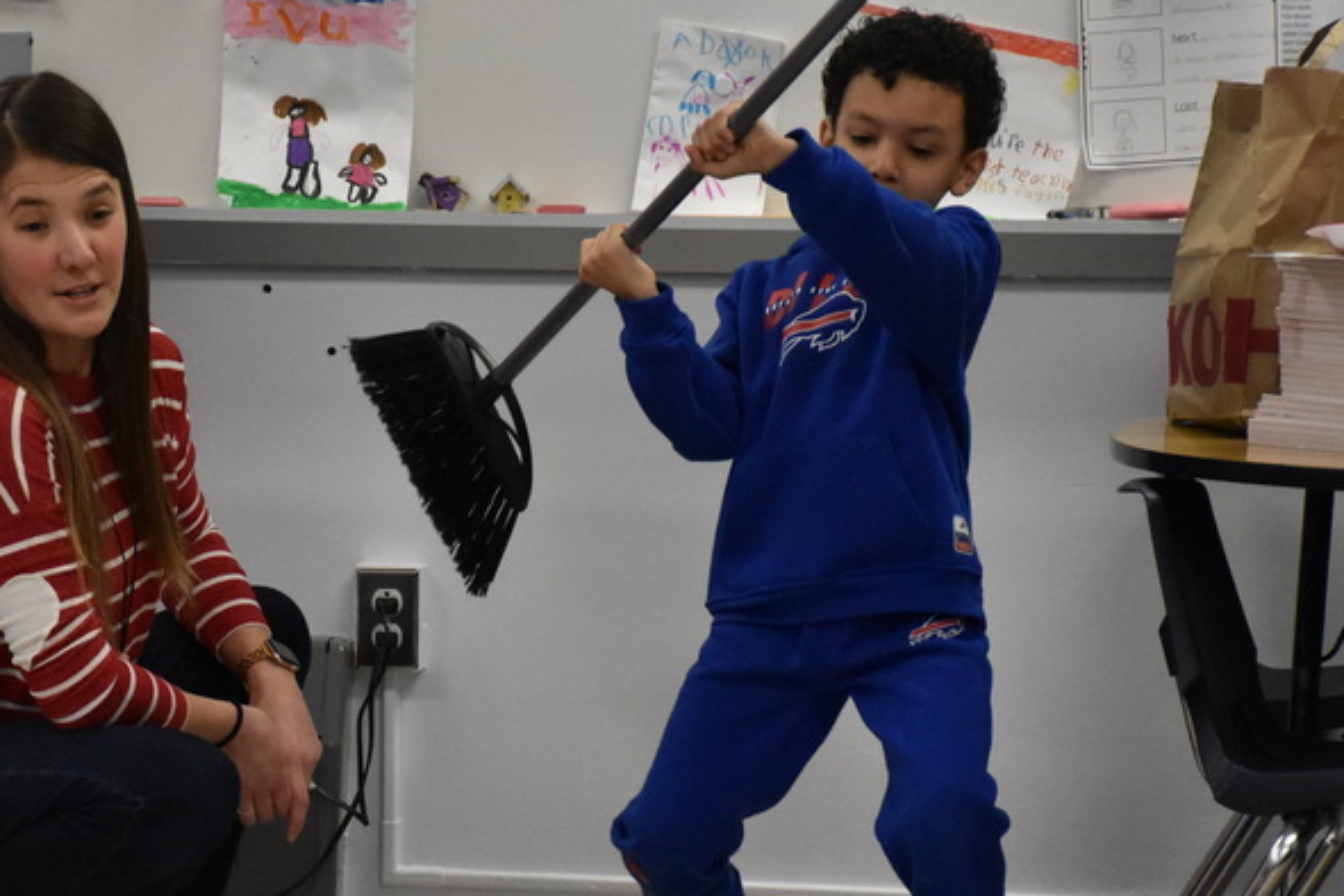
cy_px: 617
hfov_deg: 10.5
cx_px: 366
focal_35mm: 195
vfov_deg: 7.0
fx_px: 7274
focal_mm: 75
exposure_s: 1/500
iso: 4000
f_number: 5
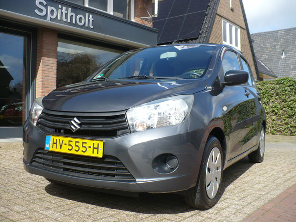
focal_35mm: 37
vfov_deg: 38.7
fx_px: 316
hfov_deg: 50.1
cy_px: 111
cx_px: 148
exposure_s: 1/1000
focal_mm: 6.1
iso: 100
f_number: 2.8
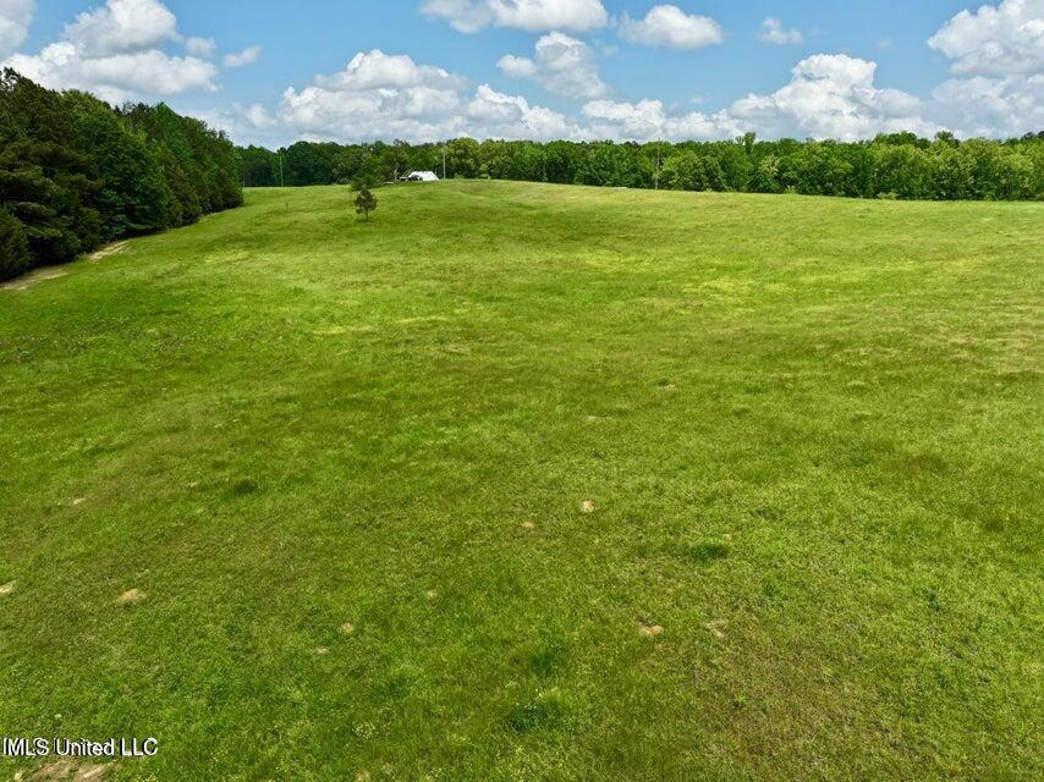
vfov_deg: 56.8
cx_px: 522
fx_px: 724
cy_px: 391
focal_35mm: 24
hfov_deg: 71.6
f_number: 2.8
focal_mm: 12.29
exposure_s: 1/2000
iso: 100
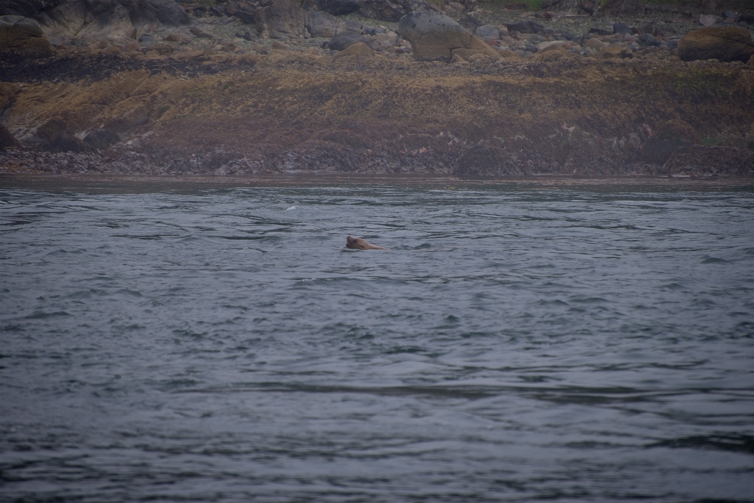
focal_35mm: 300
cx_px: 377
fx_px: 6284
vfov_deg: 4.6
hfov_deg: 6.9
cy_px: 252
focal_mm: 300
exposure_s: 1/640
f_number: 5.6
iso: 220
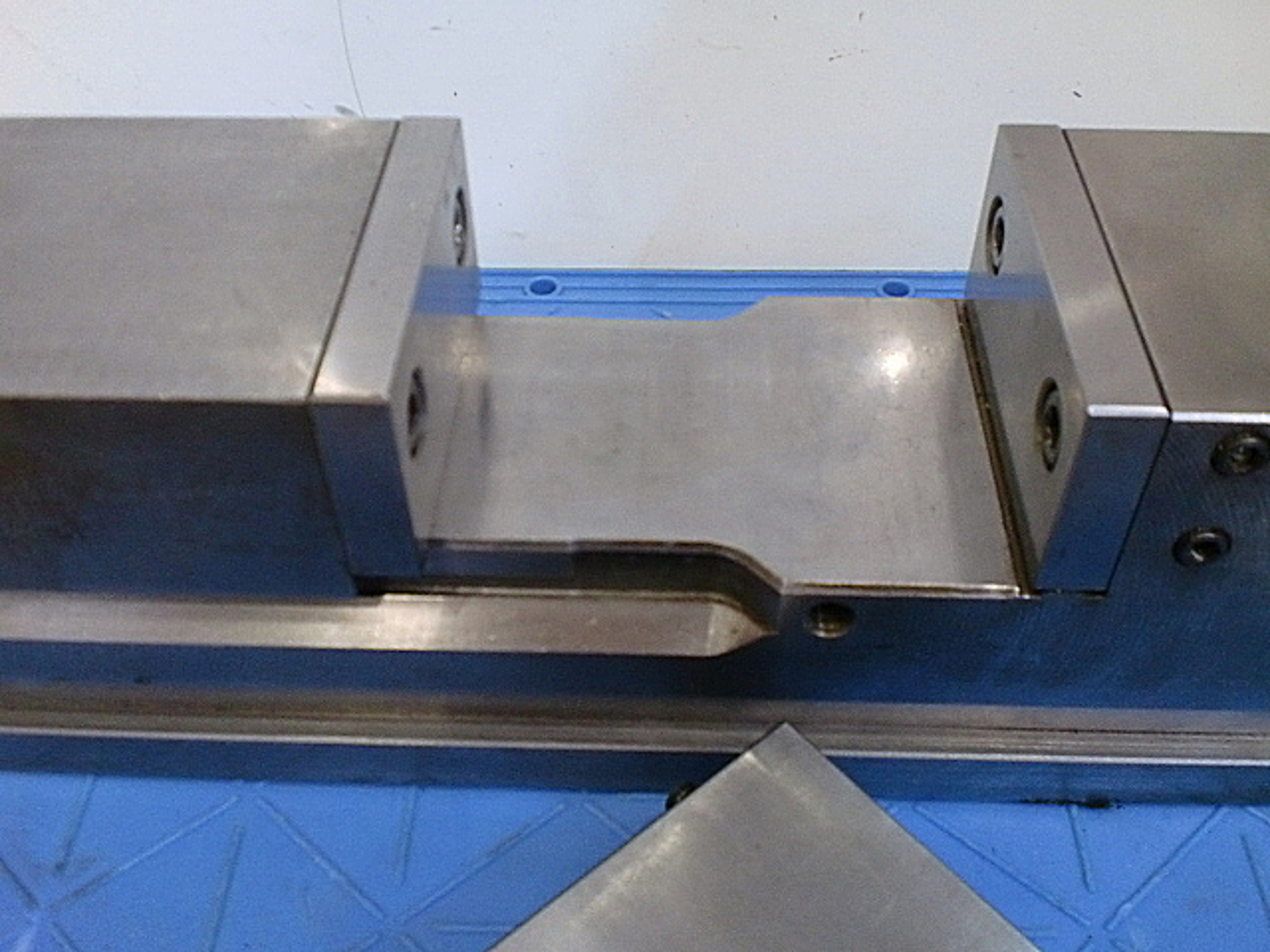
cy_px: 476
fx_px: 1284
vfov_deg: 40.7
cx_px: 635
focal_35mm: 35
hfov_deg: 52.6
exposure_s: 1/60
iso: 400
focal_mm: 6.3
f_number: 3.1
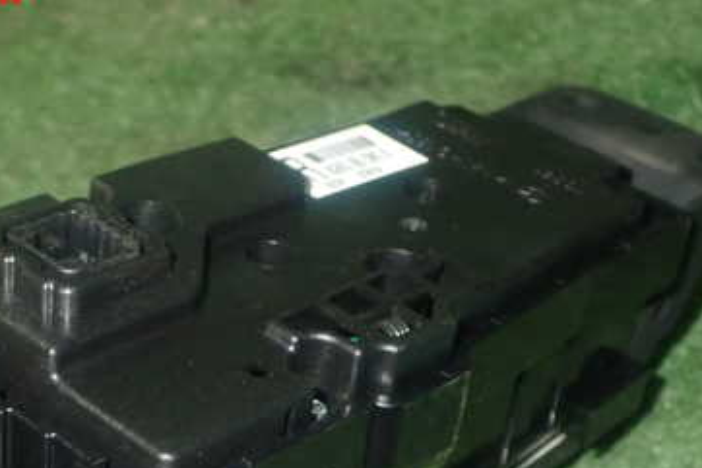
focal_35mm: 81
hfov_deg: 25.0
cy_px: 404
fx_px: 1579
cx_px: 250
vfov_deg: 16.7
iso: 800
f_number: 9
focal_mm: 8.4
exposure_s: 1/50
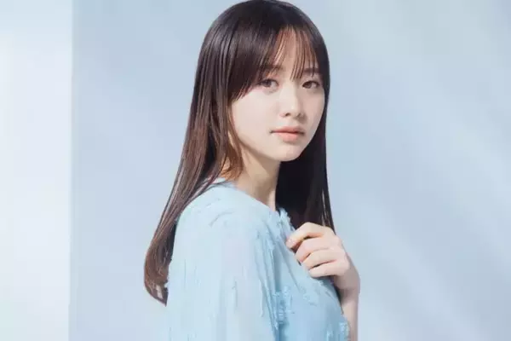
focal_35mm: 90
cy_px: 170
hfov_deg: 22.6
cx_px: 256
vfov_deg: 15.2
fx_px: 1277
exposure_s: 1/400
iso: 400
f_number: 4
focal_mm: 90
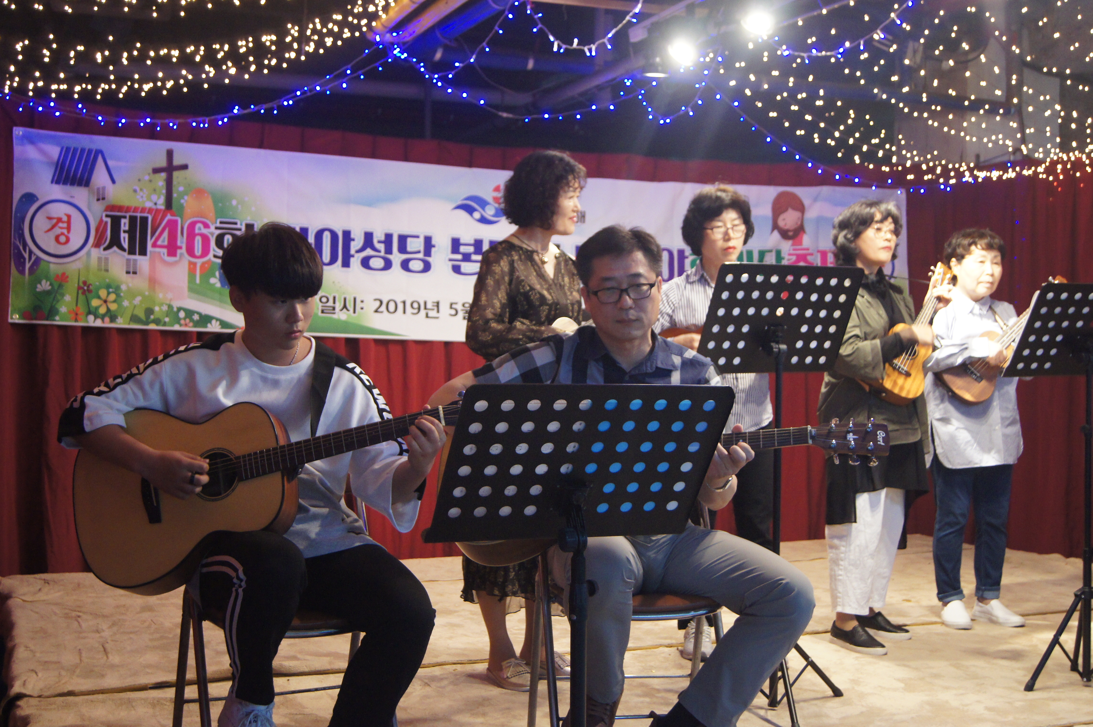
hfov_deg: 46.4
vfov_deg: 31.9
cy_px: 364
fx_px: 1274
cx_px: 546
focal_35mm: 42
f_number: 4.5
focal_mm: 28
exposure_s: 1/50
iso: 1250
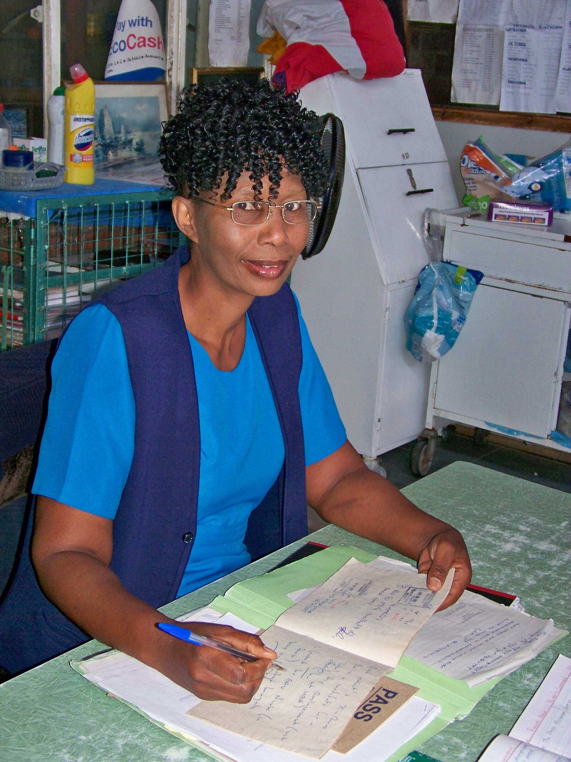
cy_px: 381
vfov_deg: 37.5
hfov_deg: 28.6
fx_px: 1122
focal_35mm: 51
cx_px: 286
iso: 200
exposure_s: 1/30
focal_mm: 10.5
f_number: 3.2
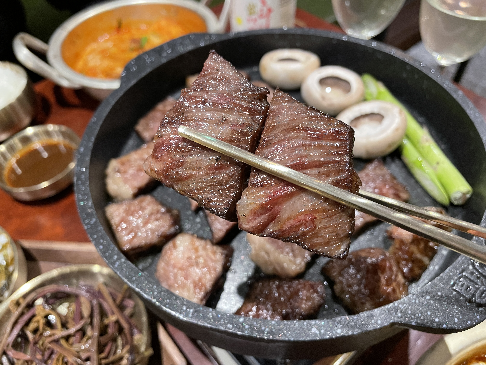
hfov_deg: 67.3
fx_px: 365
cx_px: 243
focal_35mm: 26
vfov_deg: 53.1
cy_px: 182
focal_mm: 4.2
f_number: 1.6
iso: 400
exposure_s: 1/60
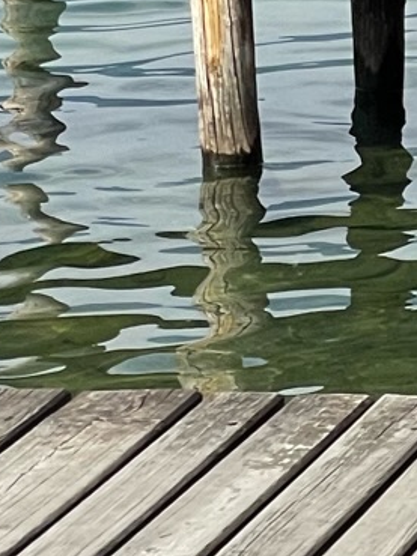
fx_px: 4631
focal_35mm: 288
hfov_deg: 5.0
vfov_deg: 6.8
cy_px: -247
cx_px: 941
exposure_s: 1/1410
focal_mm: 6
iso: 25
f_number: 2
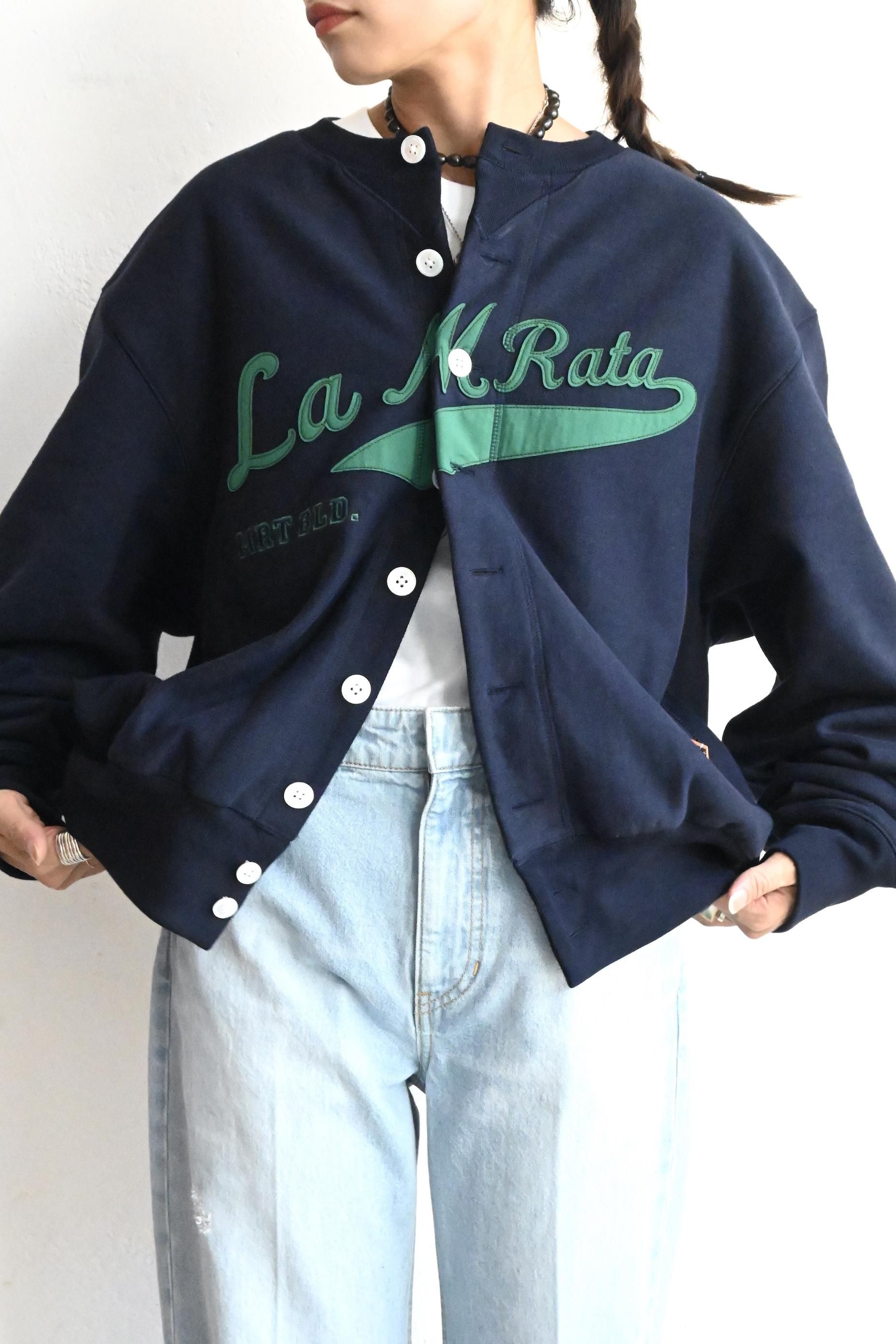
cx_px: 448
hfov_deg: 18.9
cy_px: 672
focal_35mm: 72
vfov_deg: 28.1
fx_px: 2688
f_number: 11
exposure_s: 1/400
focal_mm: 48
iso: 12800
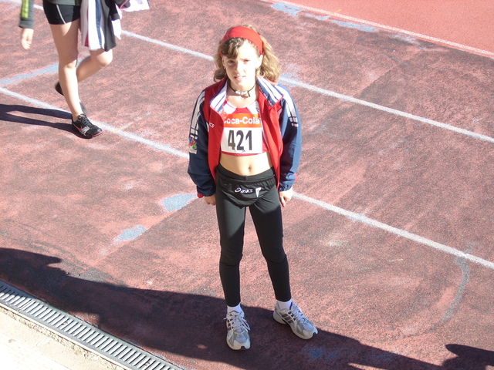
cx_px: 247
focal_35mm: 77
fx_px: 1099
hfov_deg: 25.3
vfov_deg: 19.1
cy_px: 185
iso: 64
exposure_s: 1/193
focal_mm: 12.8
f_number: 4.2
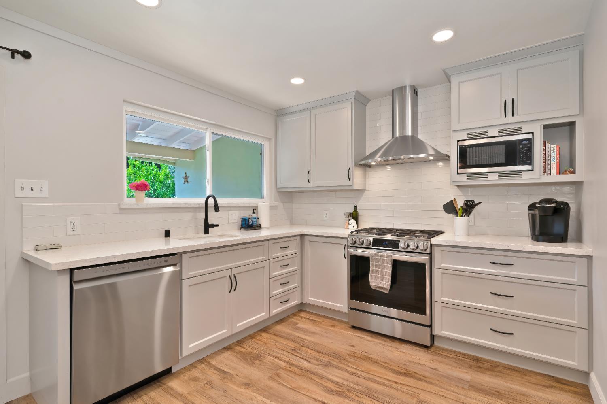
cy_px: 202
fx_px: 286
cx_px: 304
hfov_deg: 93.3
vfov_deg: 70.4
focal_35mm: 17
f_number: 4
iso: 500
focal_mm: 17
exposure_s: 1/60
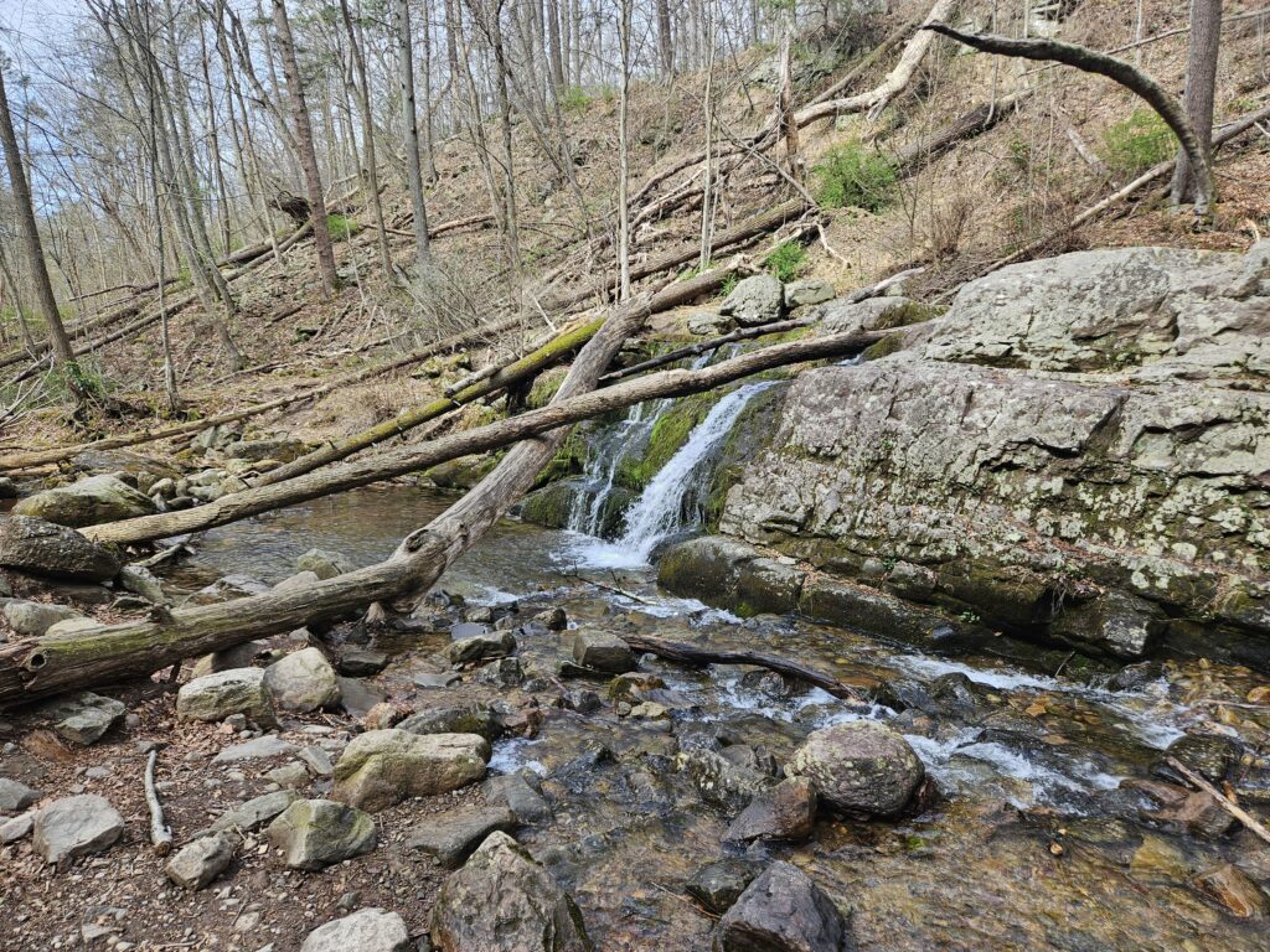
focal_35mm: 23
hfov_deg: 73.9
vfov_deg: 58.9
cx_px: 635
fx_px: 844
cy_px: 476
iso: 25
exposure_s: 1/234
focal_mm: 5.4
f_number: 1.8
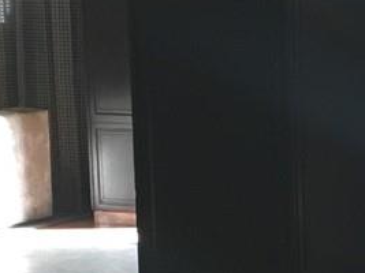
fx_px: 1834
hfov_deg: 11.2
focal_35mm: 174
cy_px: 347
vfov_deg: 8.4
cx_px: 409
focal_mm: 4.15
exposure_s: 1/30
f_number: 2.2
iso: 100
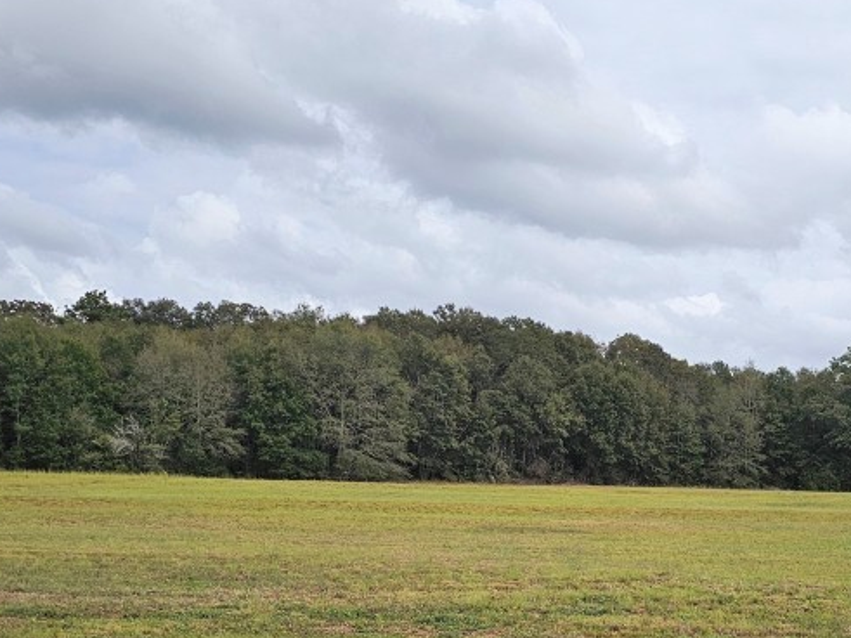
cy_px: 503
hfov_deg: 38.6
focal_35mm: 48
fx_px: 1180
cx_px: 640
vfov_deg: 29.6
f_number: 1.7
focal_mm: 6.3
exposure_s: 1/2000
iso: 20
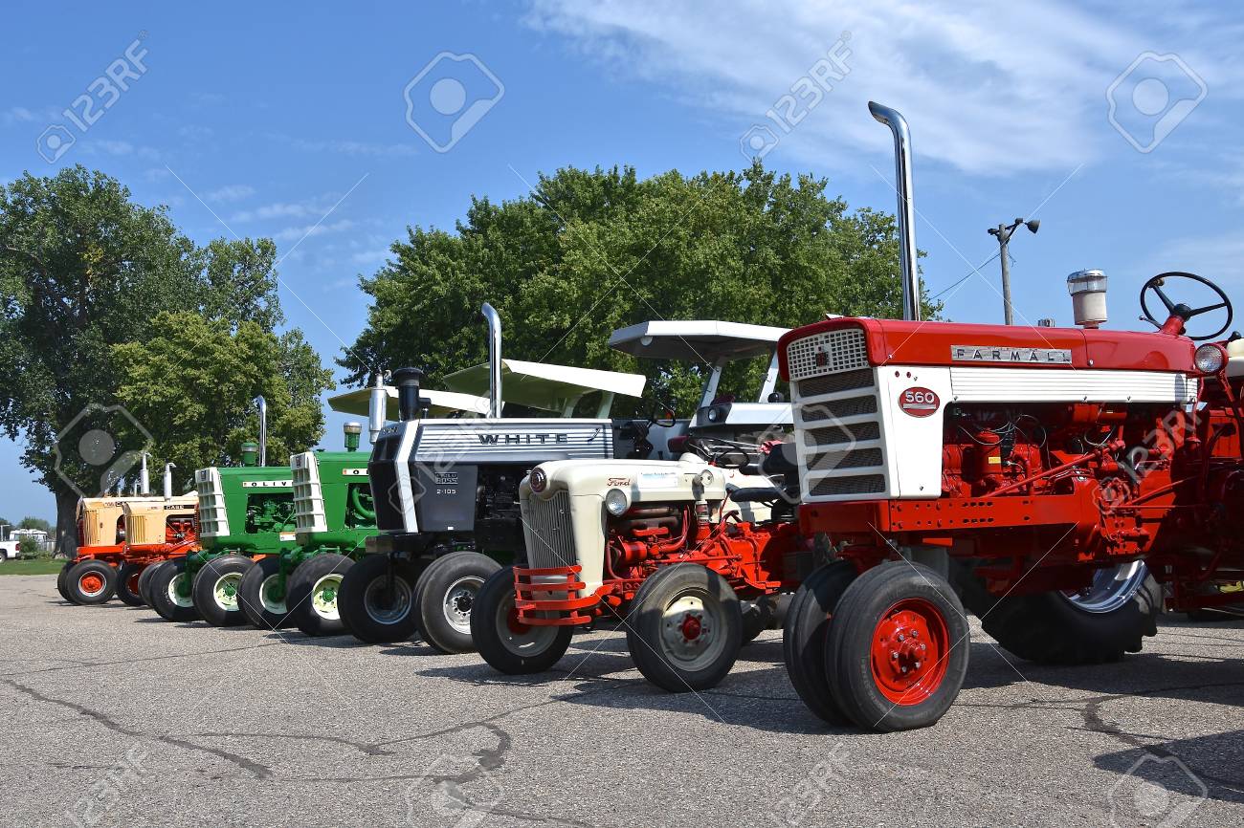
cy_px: 414
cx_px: 622
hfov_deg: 57.2
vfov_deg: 39.9
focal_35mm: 33
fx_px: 1140
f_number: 8
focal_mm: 22
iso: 220
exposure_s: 1/500
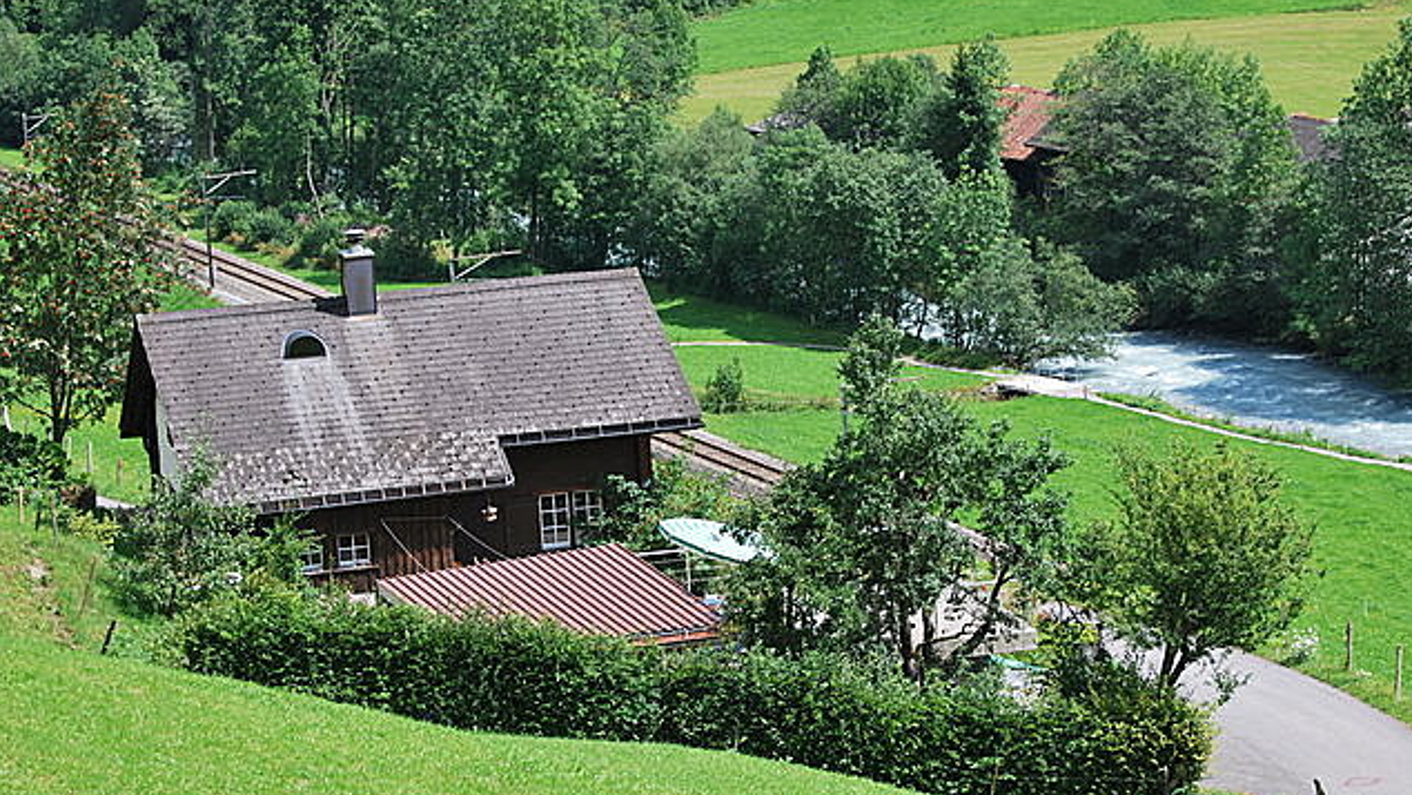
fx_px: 4157
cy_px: 450
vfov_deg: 10.9
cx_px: 709
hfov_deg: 19.3
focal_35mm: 111
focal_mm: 70
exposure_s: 1/320
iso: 100
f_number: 4.5
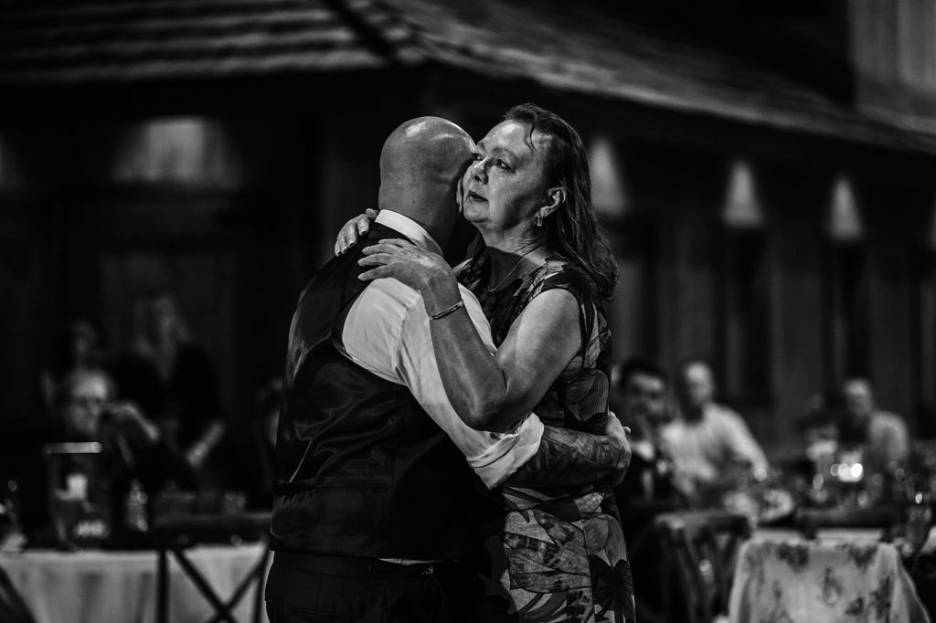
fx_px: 3249
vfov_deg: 11.0
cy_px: 312
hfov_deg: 16.4
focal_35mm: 125
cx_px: 468
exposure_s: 1/200
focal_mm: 125
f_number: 2.8
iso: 1600
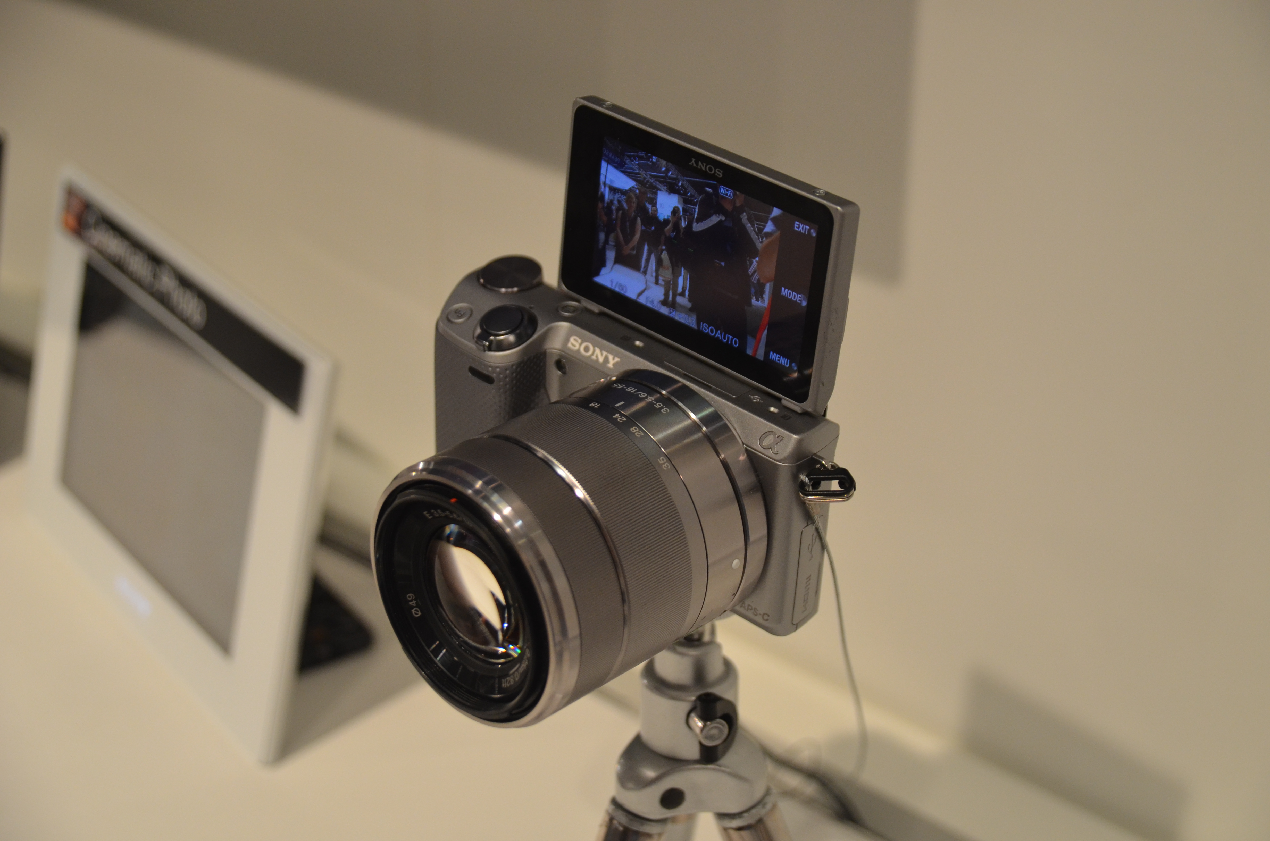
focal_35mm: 68
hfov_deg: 29.9
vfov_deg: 20.1
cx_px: 635
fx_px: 2376
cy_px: 420
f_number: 4
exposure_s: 1/60
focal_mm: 45
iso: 800
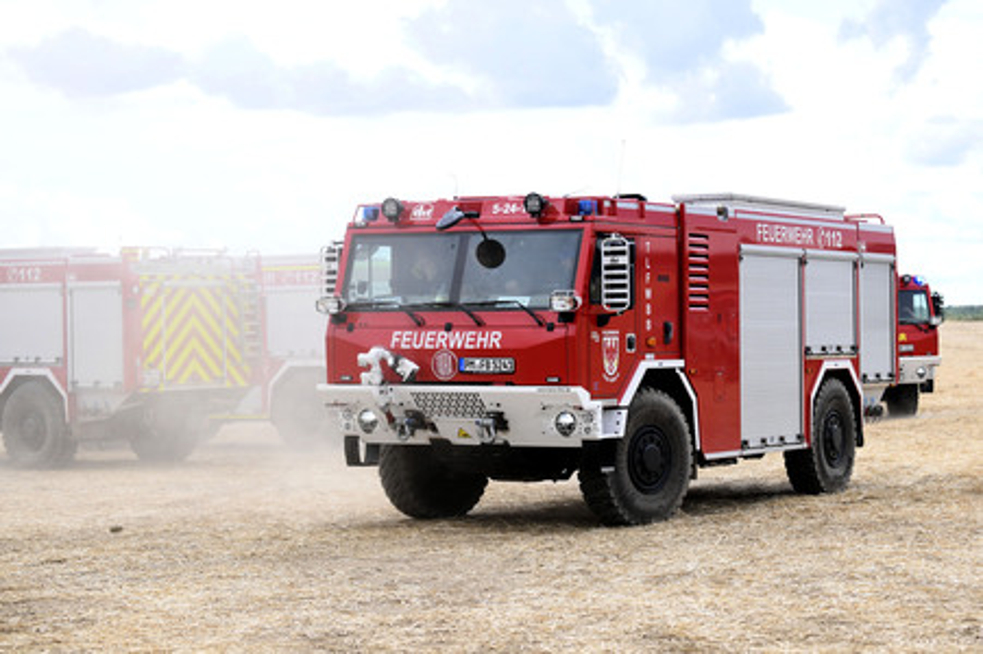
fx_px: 2183
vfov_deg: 17.0
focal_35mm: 80
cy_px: 327
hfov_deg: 25.4
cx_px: 492
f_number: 5
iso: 2000
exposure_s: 1/4000
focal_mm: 80
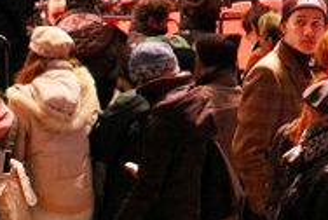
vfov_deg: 4.8
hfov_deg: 7.0
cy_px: -89
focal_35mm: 285
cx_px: 579
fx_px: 2601
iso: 640
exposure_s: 1/60
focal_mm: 50
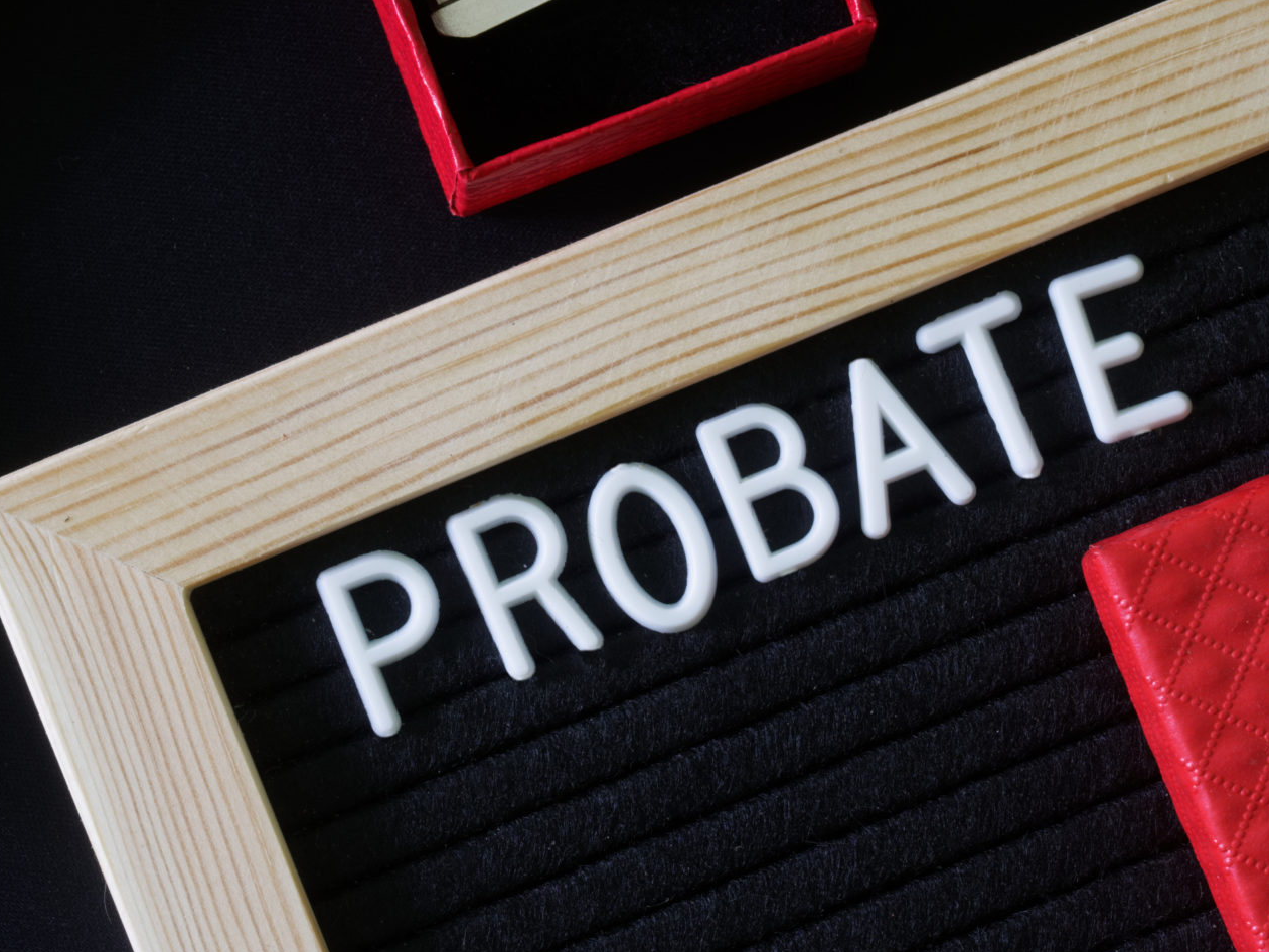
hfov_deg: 9.6
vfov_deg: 7.2
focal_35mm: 205
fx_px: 7516
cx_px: 395
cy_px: 156
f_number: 9
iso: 100
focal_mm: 70
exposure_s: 1/1.25
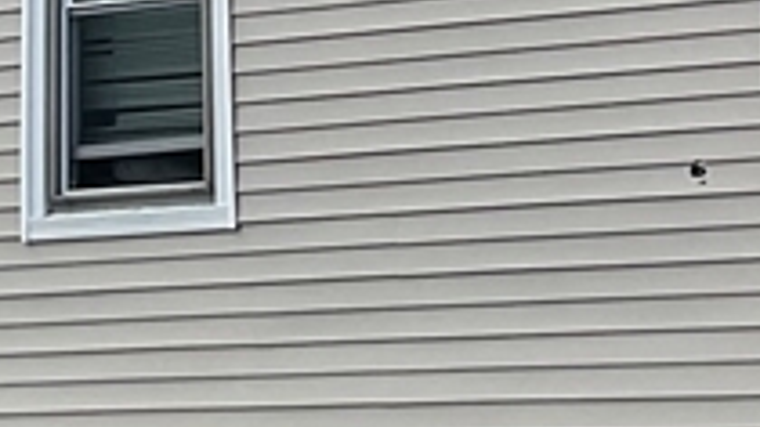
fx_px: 3103
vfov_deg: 7.2
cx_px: 420
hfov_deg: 14.0
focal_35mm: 154
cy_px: -713
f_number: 1.8
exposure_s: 1/1534
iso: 16
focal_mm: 3
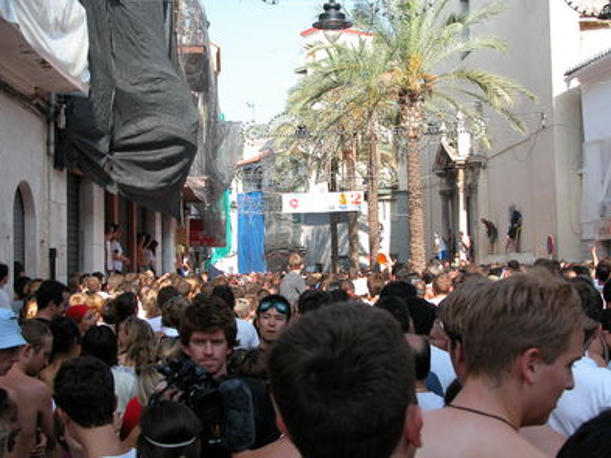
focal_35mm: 59
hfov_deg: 32.7
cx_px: 302
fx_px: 1042
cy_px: 231
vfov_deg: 24.8
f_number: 4.4
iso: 100
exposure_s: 1/245
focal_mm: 14.7
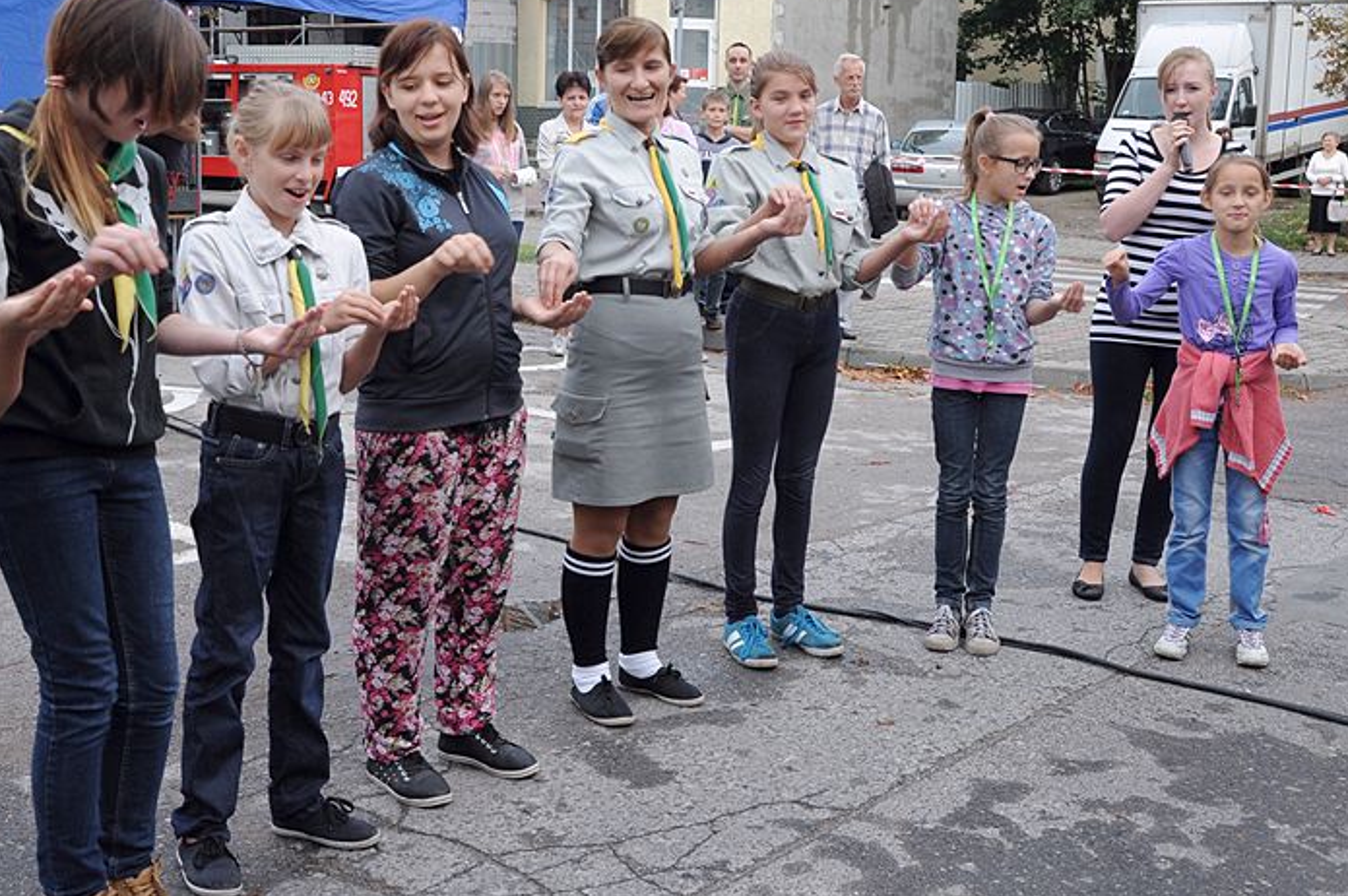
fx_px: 1646
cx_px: 663
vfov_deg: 30.4
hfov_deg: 44.5
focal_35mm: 44
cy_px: 364
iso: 500
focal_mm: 24
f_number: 8
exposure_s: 1/250
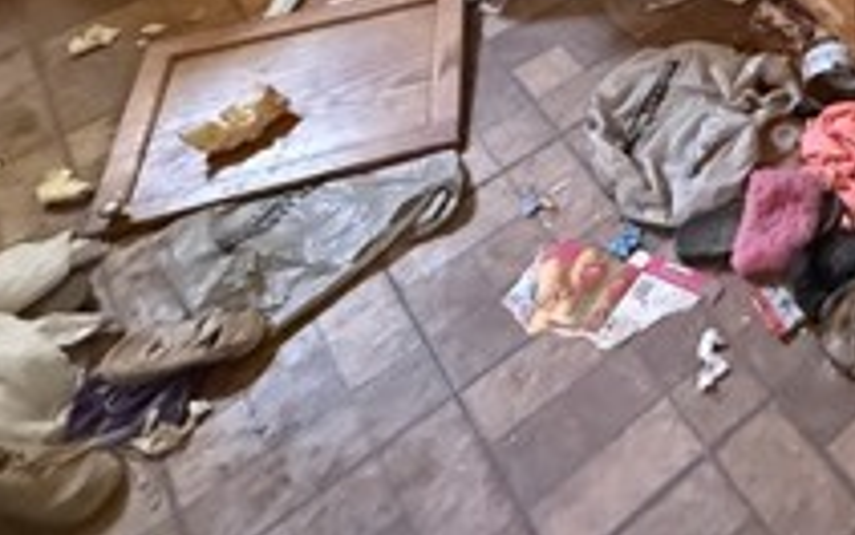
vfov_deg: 23.7
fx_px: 1049
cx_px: 960
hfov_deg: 36.7
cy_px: -235
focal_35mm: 45
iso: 1250
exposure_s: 1/60
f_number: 2.2
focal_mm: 2.22
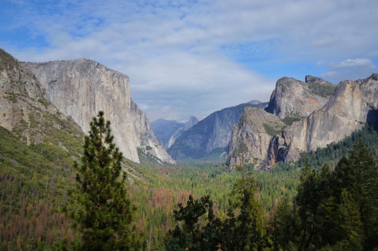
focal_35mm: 38
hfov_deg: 51.3
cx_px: 189
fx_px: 393
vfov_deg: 35.4
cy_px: 126
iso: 200
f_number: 16
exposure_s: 1/250
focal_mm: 25
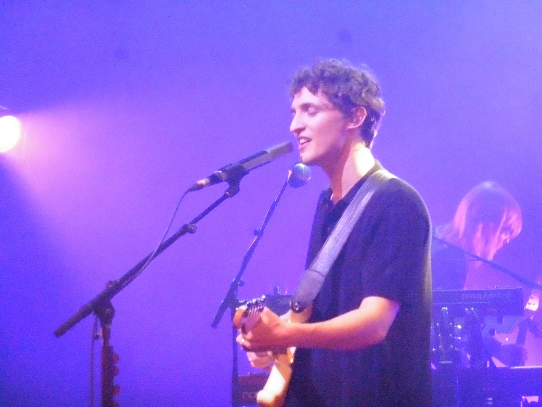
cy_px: 204
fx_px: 3116
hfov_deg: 9.9
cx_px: 271
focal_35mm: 199
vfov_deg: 7.5
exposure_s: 1/60
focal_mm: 35.6
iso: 6400
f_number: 5.5
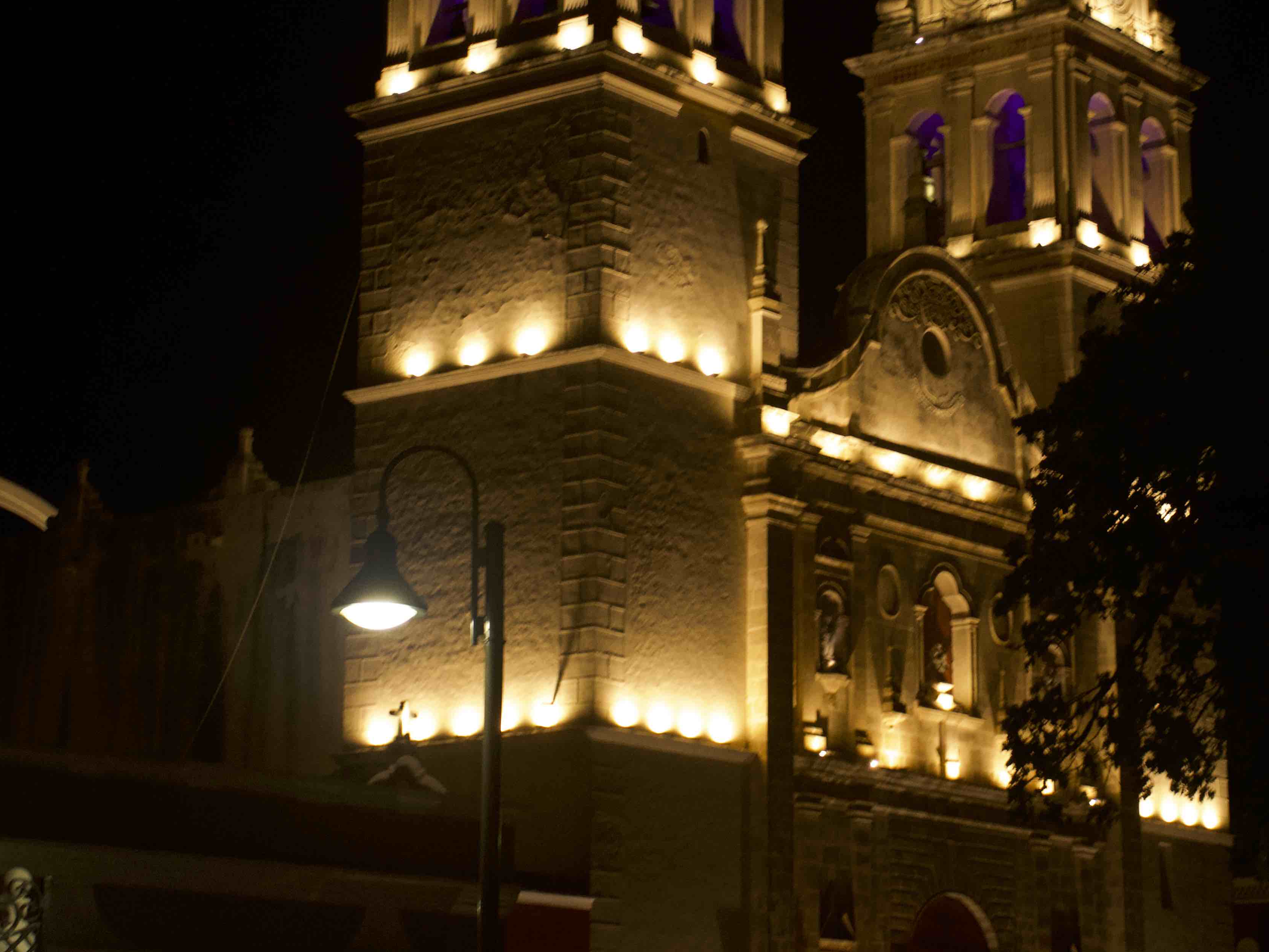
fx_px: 3336
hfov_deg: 21.5
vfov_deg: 16.2
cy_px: 265
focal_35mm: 91
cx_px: 828
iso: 1800
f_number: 4.2
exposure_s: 1/60
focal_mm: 38
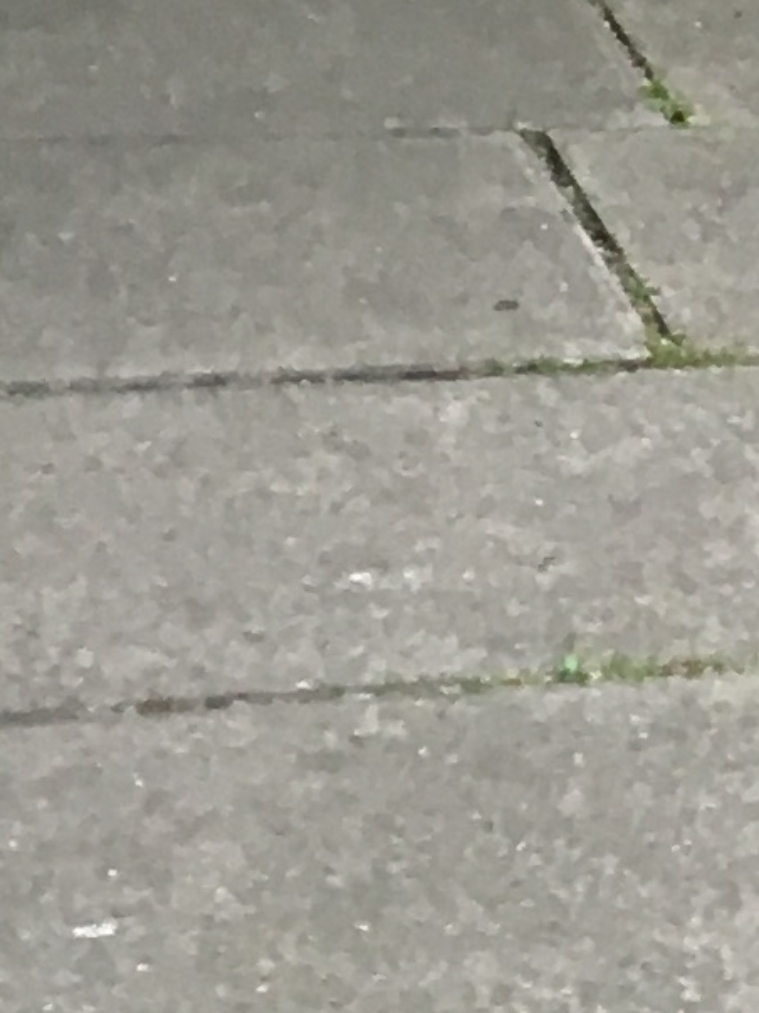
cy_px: 131
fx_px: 5674
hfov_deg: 6.7
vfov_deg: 10.2
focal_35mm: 194
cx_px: 2522
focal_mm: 4.15
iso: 80
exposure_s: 1/33
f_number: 2.2
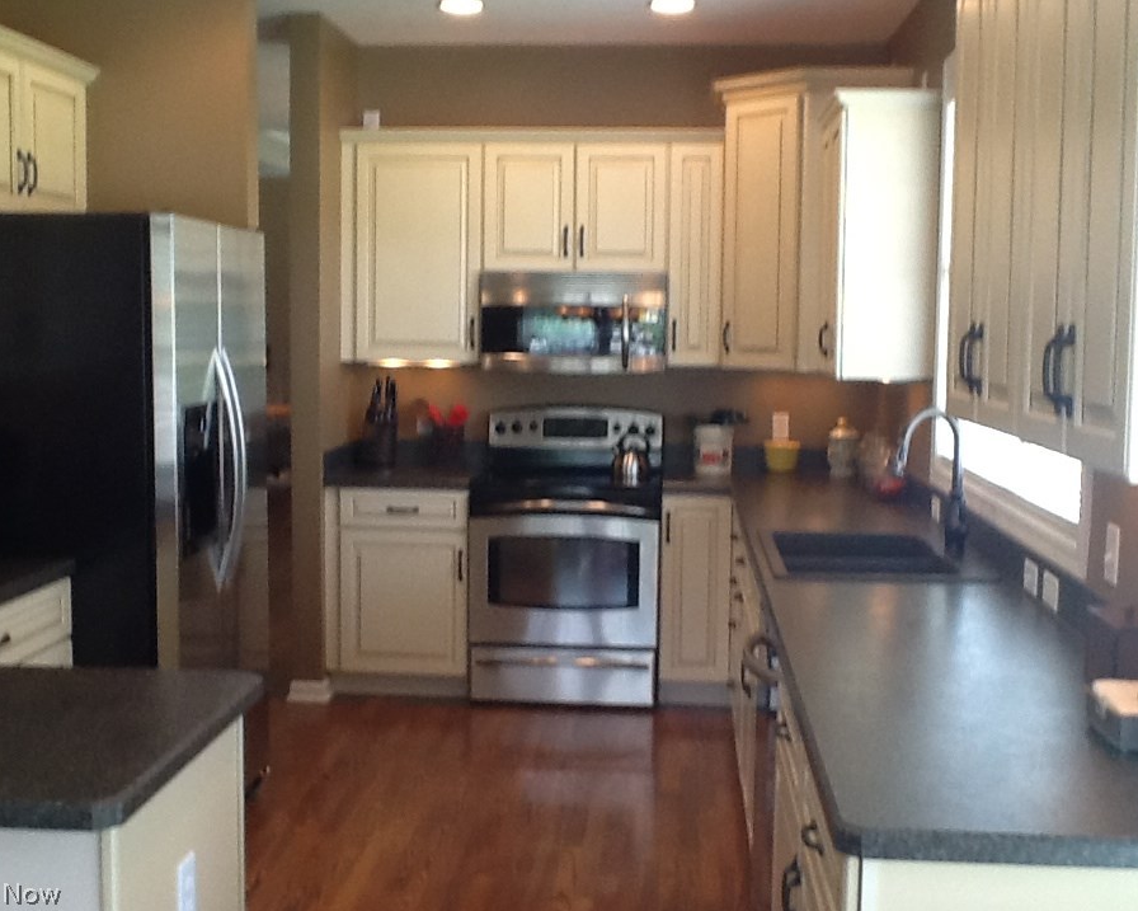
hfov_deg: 40.3
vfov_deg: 32.8
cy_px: 456
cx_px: 541
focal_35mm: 46
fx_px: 1549
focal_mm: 2.03
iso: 64
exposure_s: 1/30
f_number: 2.4
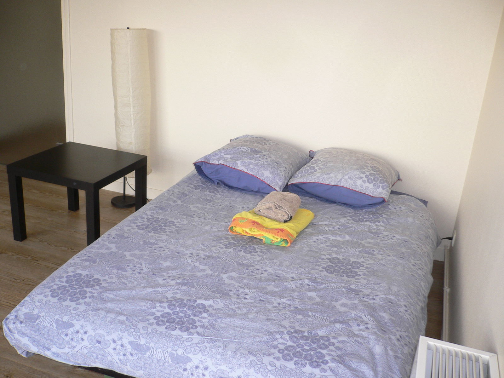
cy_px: 189
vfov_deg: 40.7
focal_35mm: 35
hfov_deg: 52.6
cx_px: 252
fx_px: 510
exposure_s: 1/80
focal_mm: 5.8
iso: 100
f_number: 2.8
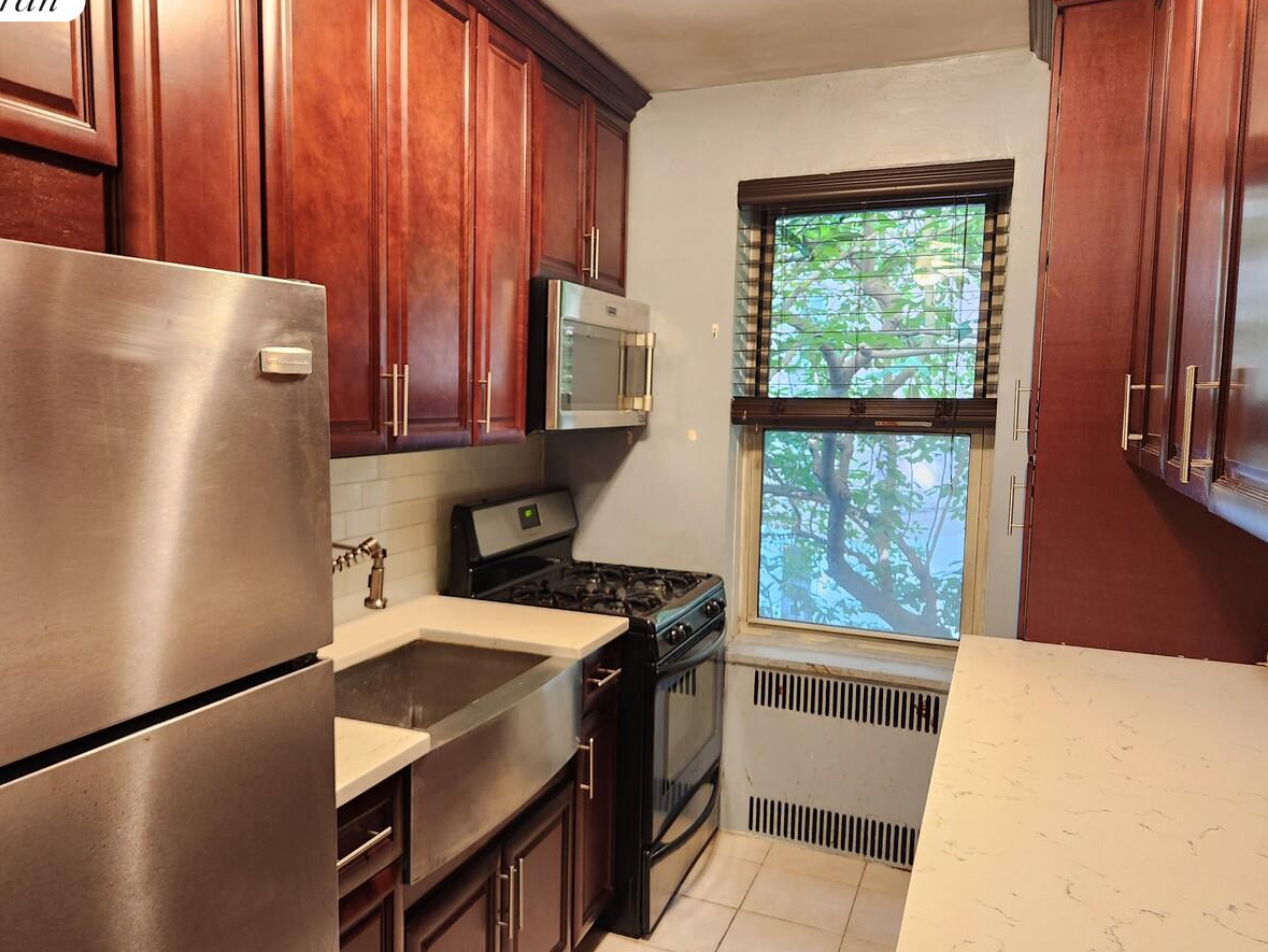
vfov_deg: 53.1
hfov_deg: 67.1
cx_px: 559
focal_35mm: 26
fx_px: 953
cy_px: 473
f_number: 1.8
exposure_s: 1/40
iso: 500
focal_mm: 5.4
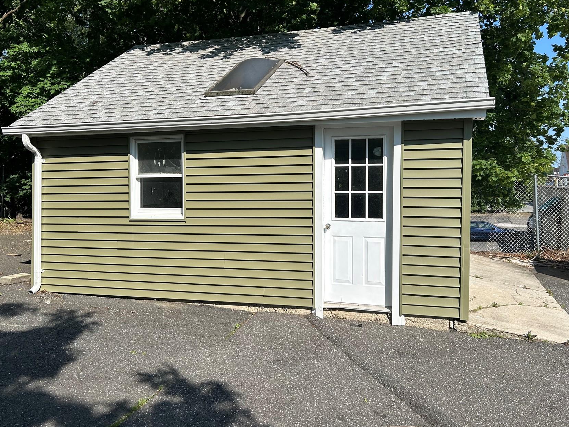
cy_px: 192
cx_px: 279
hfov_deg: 56.8
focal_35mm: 32
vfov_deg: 44.1
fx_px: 526
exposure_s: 1/4115
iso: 50
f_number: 1.5
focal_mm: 5.7
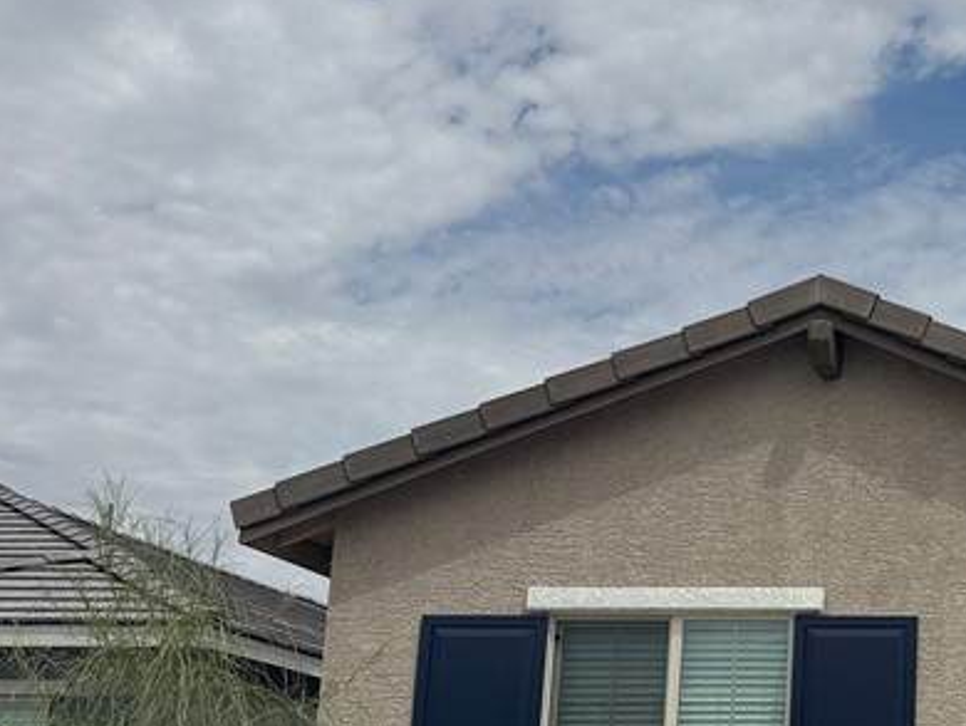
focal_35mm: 63
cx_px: 1164
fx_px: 1759
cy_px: 540
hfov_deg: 27.1
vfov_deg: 23.1
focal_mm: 6.76
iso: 80
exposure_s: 1/10417
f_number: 1.78
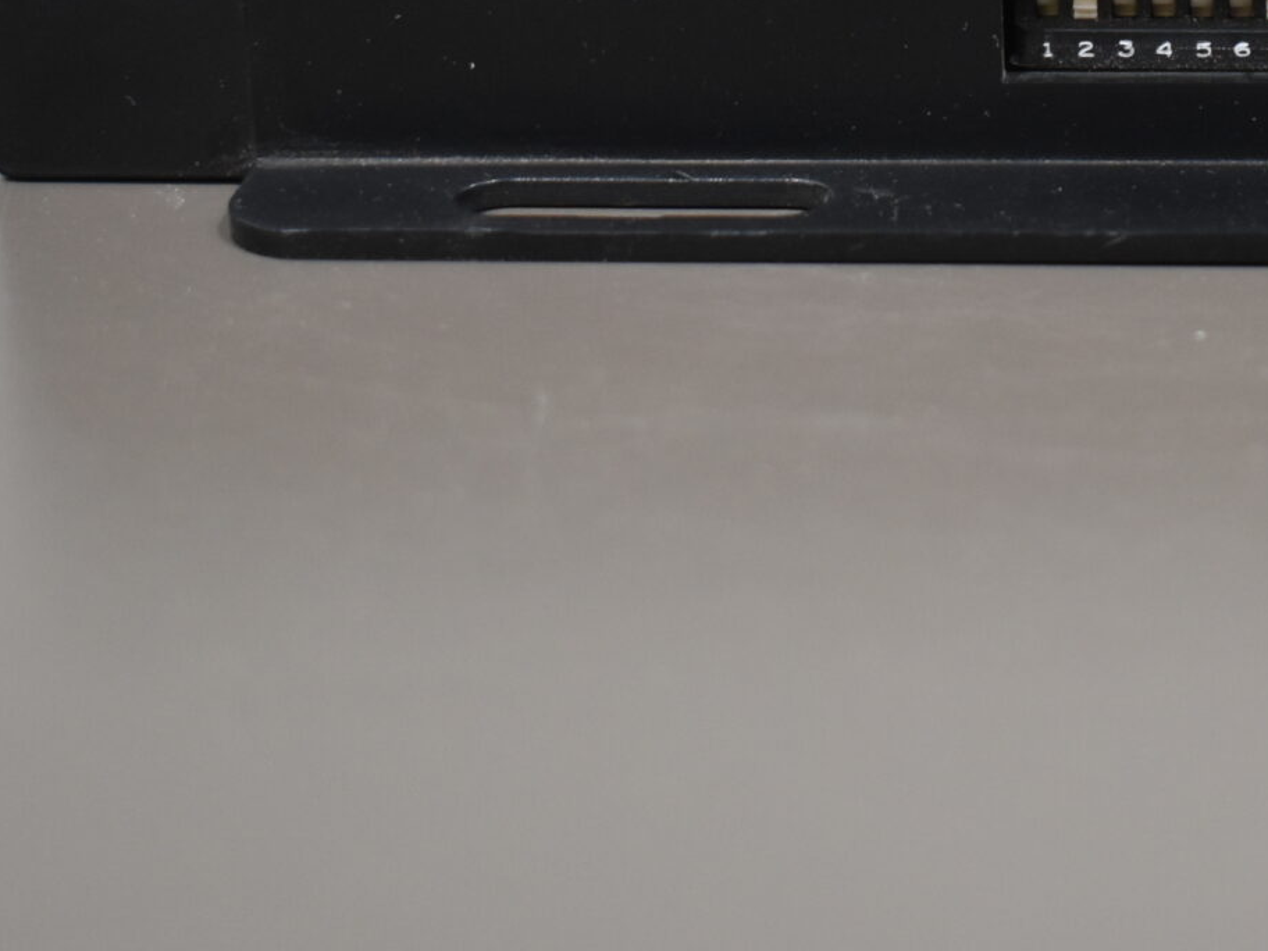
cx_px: 1176
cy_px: -76
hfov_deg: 17.7
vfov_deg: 13.3
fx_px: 4006
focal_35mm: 109
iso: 800
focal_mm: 27
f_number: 4
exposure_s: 1/125
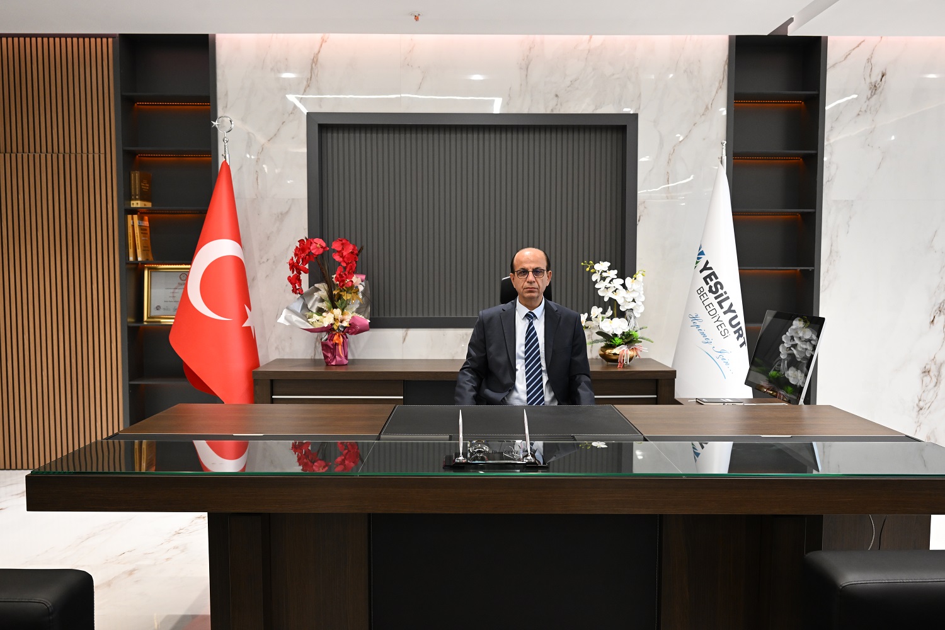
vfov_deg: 43.6
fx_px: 787
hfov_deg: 61.9
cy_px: 315
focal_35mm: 30
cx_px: 472
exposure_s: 1/125
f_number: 4.5
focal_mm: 30
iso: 1600
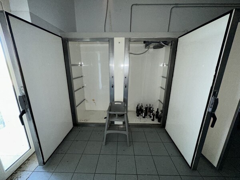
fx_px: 97
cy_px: 90
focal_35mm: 14
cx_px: 120
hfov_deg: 102.1
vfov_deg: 85.7
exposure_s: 1/60
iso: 320
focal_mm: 2.22
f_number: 2.2
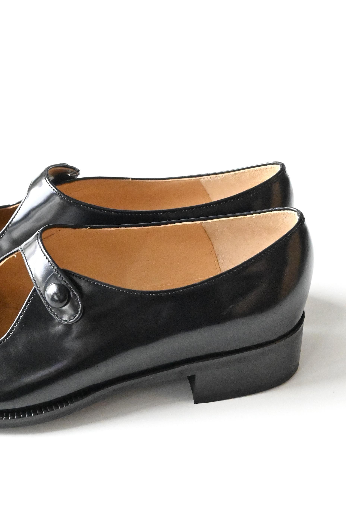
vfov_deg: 37.9
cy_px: 260
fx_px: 757
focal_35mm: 52
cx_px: 173
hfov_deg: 25.8
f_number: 13
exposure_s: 1/640
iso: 12800
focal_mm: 35
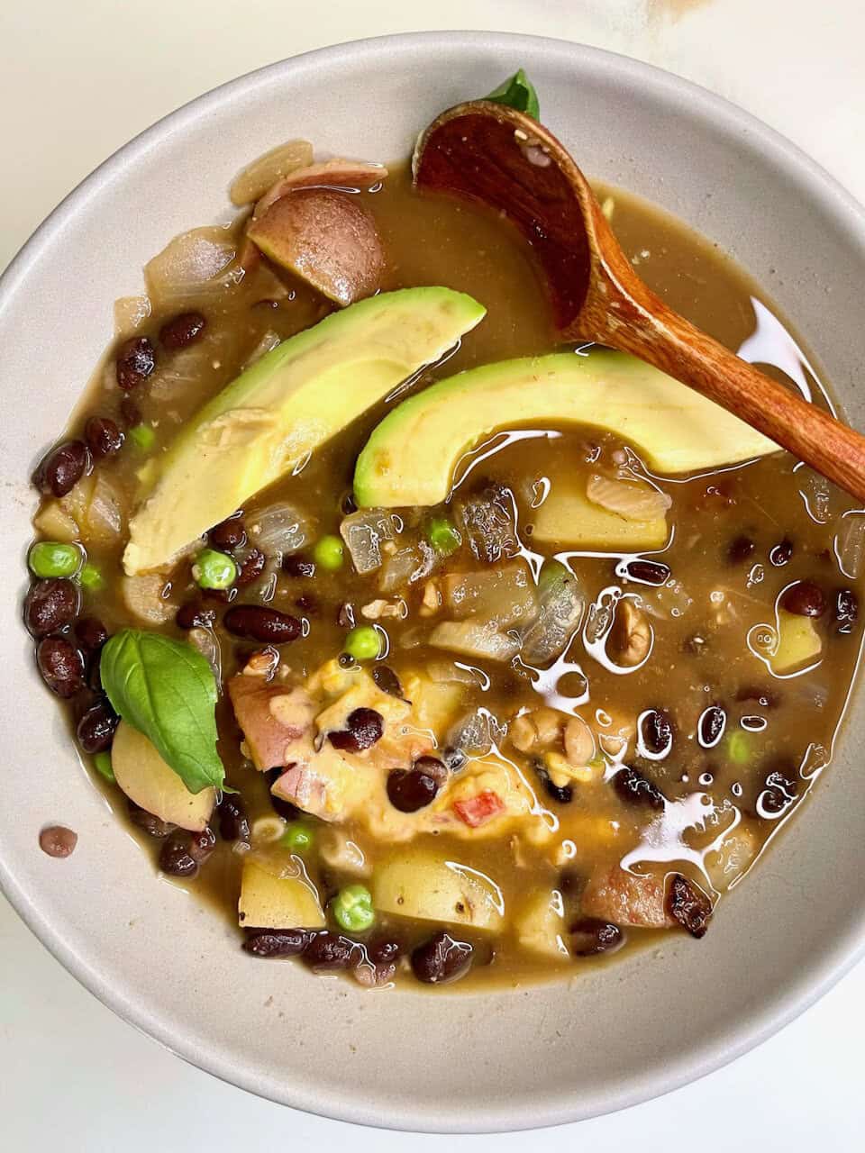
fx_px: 833
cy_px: 576
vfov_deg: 69.4
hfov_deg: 54.9
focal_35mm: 25
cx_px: 432
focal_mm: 5.1
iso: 100
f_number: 1.6
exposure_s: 1/60
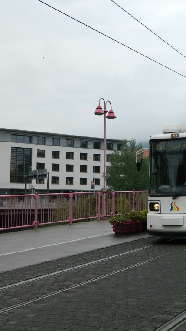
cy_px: 166
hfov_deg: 19.5
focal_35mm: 60
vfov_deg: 34.9
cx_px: 185
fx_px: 526
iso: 80
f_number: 3.5
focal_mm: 7.3
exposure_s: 1/400
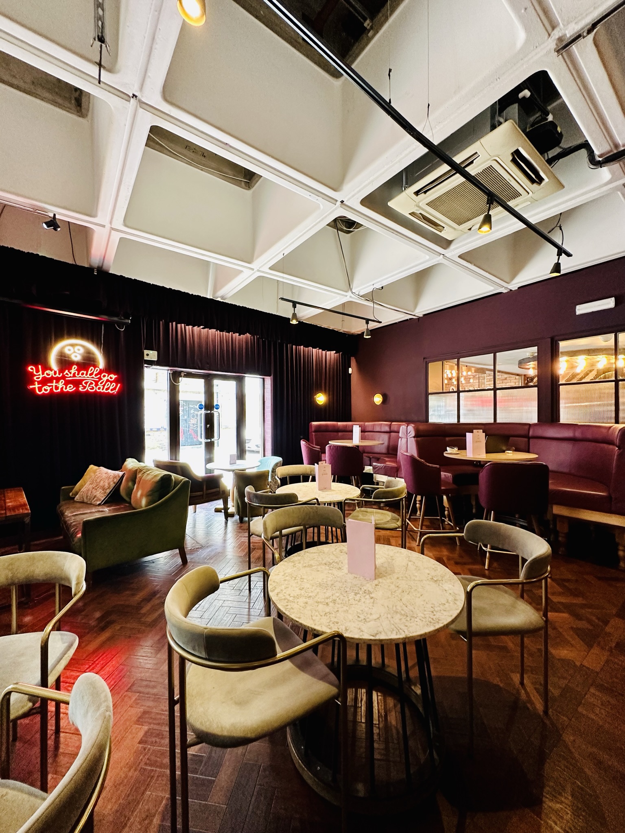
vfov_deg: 102.1
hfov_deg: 85.7
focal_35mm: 14
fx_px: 337
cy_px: 416
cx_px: 312
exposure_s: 1/50
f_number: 2.2
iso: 320
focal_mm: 2.22
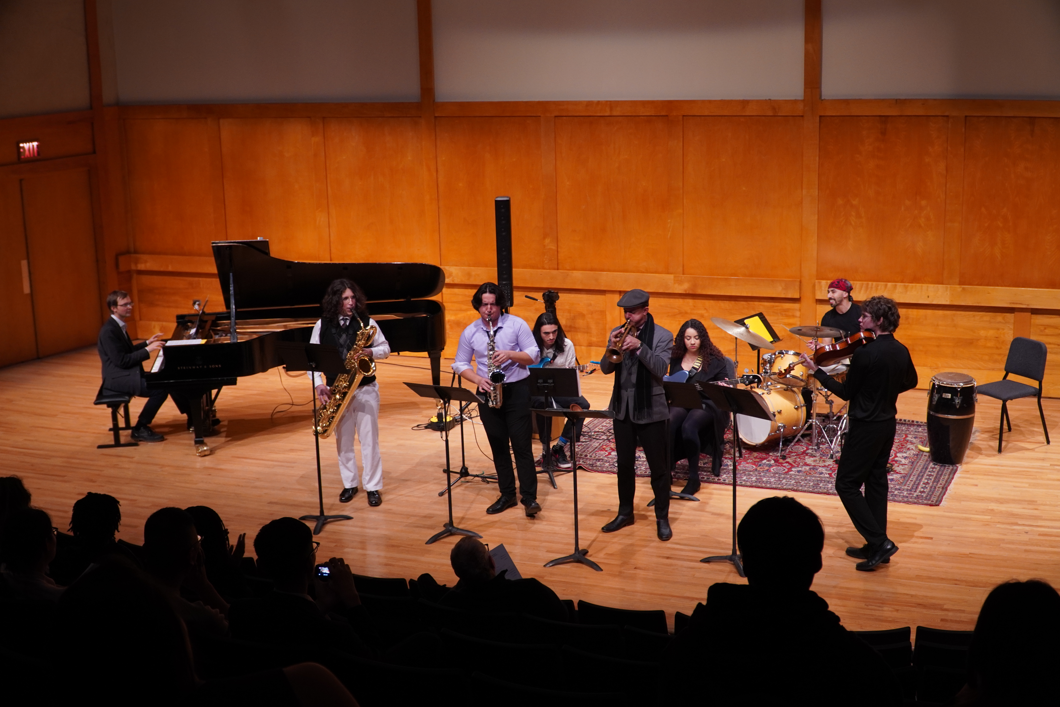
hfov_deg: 45.0
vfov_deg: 30.8
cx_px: 530
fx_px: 1281
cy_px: 354
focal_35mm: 44
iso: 640
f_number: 4
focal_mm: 29
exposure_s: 1/125
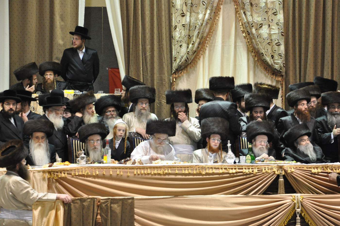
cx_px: 170
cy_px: 113
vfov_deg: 9.1
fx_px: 1415
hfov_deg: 13.7
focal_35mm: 150
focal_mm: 100
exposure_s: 1/60
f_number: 5.6
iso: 1250
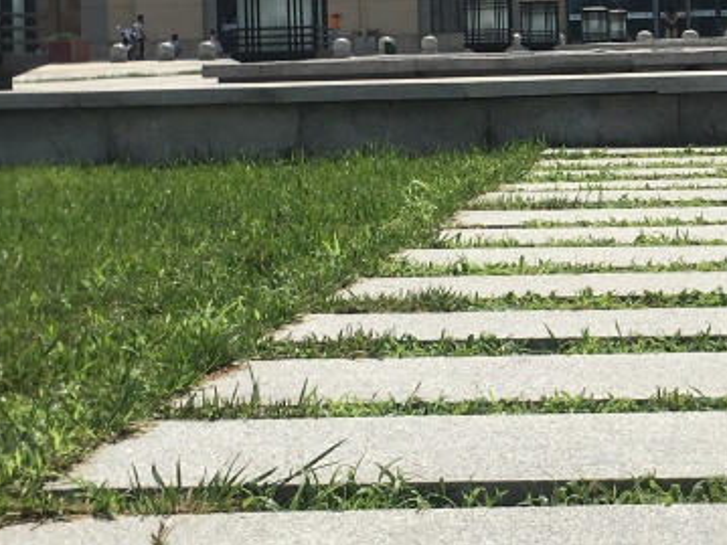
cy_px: 130
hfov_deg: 19.7
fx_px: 2036
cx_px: 697
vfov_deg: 15.2
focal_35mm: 97
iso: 25
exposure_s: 1/2849
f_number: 2.2
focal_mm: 4.15
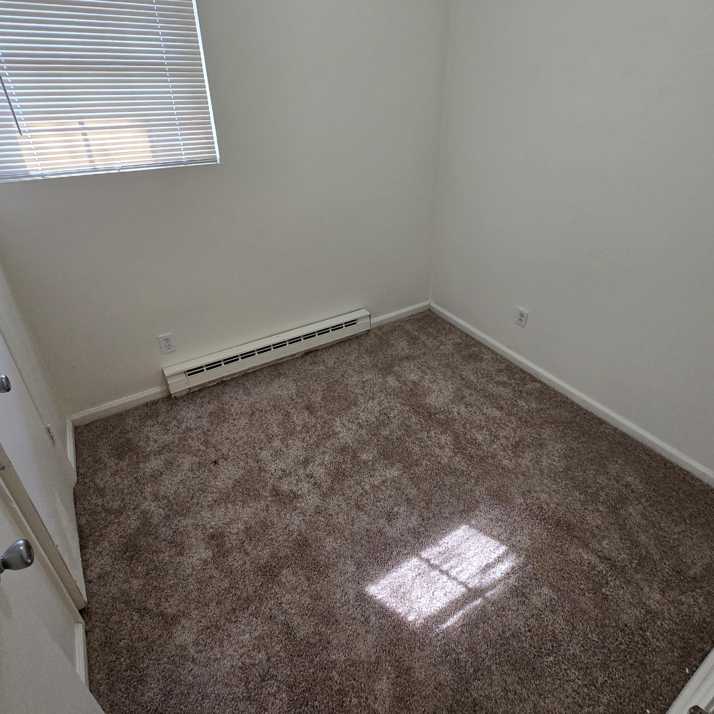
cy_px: 318
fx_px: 397
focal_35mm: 17
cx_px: 371
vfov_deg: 83.7
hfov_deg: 83.9
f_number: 2.2
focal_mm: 2.2
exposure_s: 1/60
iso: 250
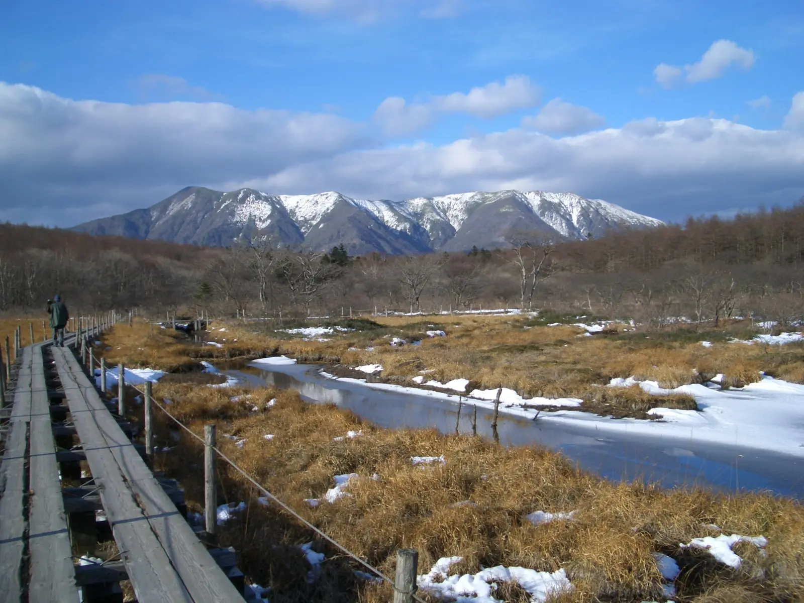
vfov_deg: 40.7
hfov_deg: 52.6
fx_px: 813
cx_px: 402
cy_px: 302
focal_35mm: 35
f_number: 4.3
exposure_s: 1/640
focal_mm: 5.8
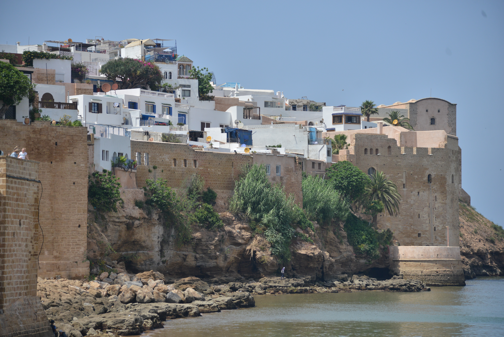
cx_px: 252
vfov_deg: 13.1
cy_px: 168
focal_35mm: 105
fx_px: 1470
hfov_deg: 19.5
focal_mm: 105
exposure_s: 1/6400
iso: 400
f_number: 4
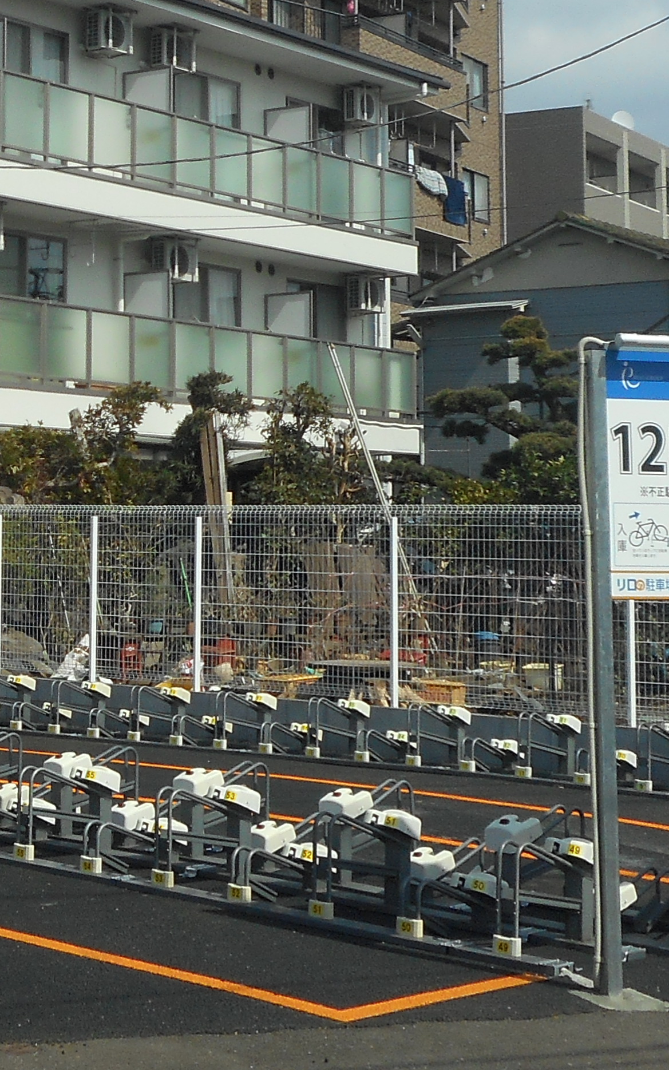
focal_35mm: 73
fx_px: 2129
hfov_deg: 17.5
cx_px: 37
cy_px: 278
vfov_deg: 27.8
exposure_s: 1/200
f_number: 10.5
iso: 80
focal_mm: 4.5
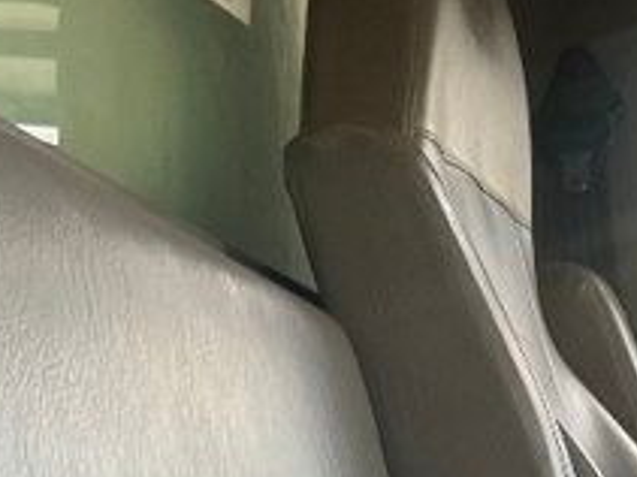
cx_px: 824
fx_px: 2317
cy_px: 845
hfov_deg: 15.0
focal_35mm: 126
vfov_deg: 11.0
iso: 32
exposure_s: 1/133
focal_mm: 5.1
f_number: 1.6
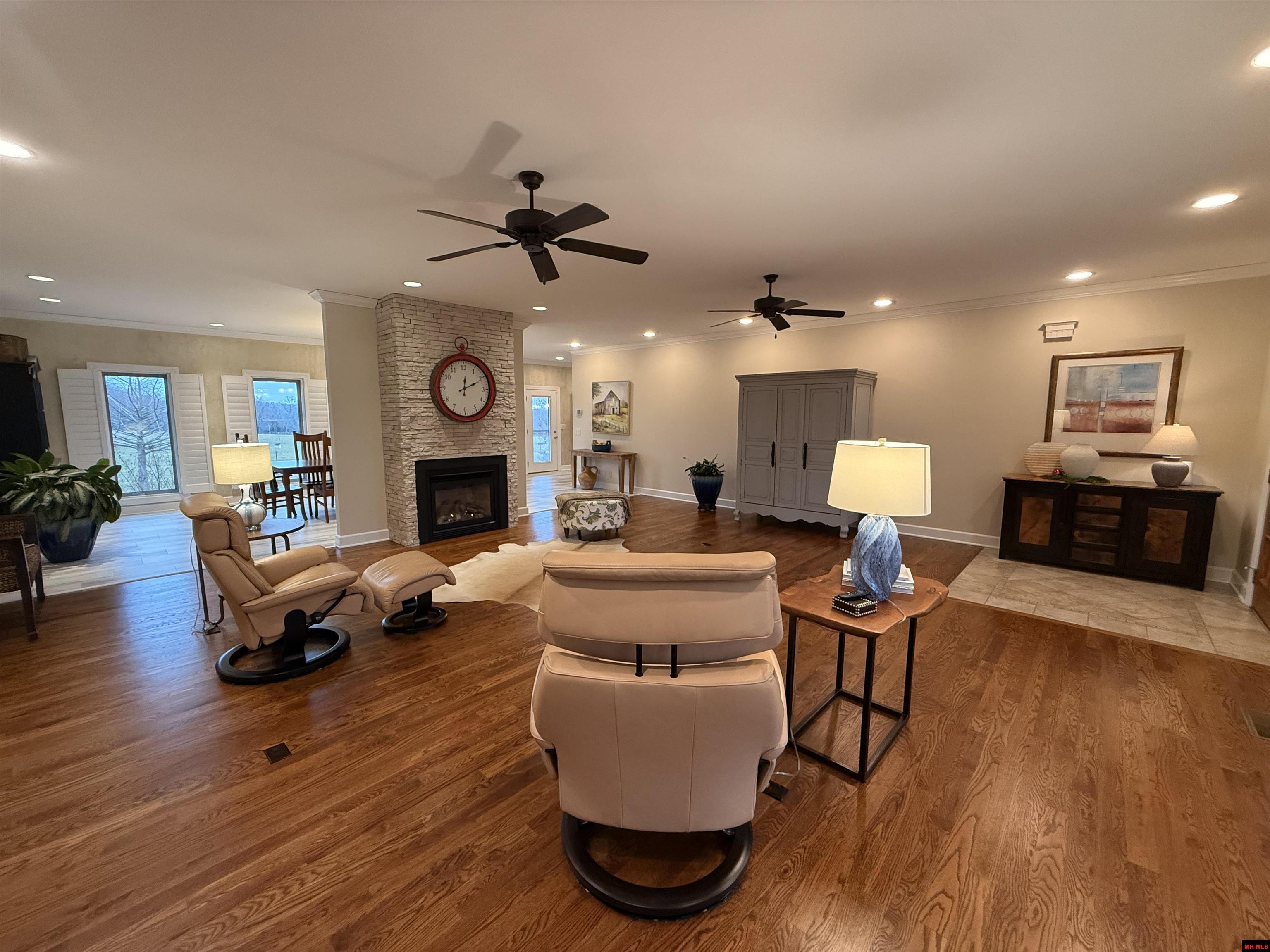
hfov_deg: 102.1
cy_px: 476
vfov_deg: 85.7
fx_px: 514
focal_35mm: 14
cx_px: 635
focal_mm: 2.22
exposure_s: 1/120
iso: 400
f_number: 2.2
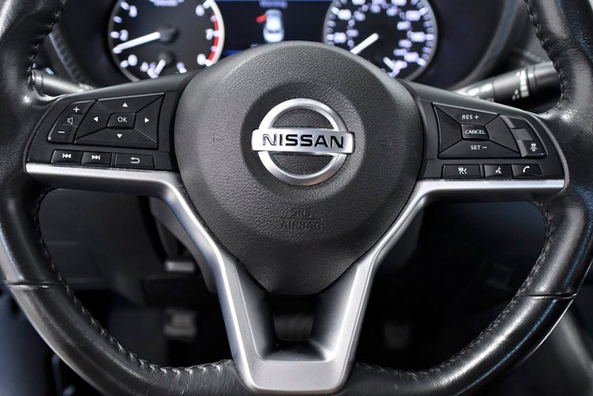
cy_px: 209
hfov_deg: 41.9
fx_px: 774
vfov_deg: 28.7
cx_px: 287
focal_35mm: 47
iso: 2500
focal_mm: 26
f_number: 3.5
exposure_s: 1/250
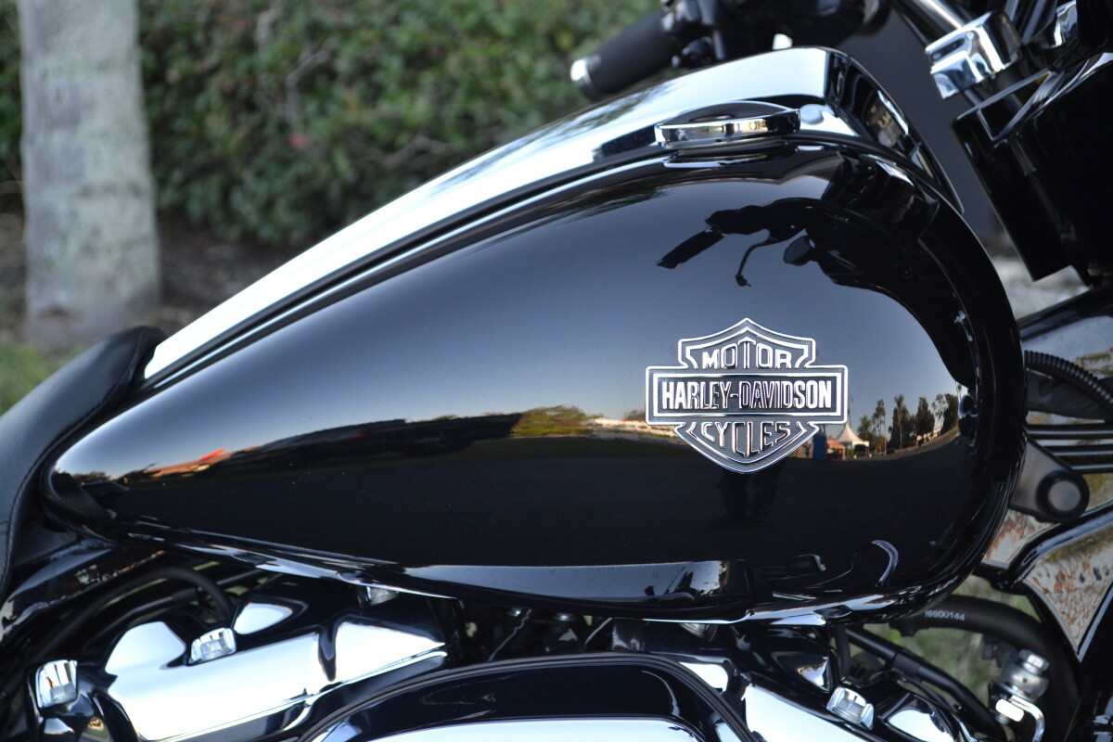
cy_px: 371
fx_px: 2133
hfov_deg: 29.2
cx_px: 556
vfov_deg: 19.7
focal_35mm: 69
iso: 400
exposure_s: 1/125
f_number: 5.6
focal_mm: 46
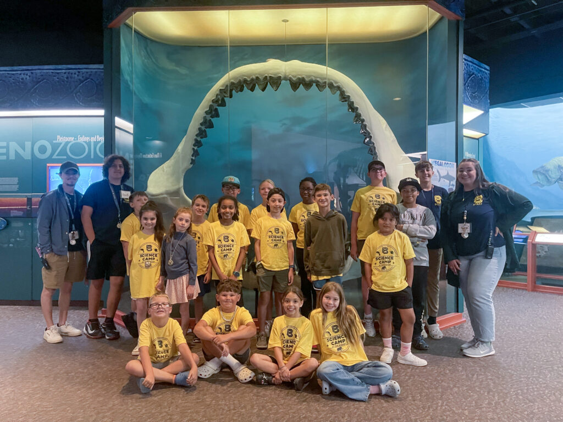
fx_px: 407
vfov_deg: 54.9
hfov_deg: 69.4
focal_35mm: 25
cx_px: 282
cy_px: 211
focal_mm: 5.1
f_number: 1.6
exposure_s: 1/30
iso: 1000
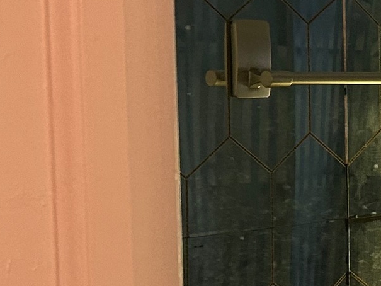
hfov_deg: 13.1
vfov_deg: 11.2
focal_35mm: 132
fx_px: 1453
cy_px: 157
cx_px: 747
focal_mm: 5.7
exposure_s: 1/60
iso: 200
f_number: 1.5
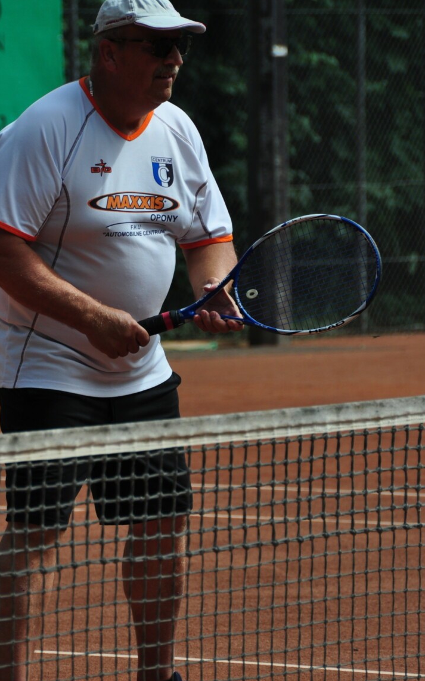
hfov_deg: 3.6
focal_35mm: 364
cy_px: 371
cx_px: 144
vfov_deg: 5.8
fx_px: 6747
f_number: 5.6
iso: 200
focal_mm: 170
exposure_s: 1/1000
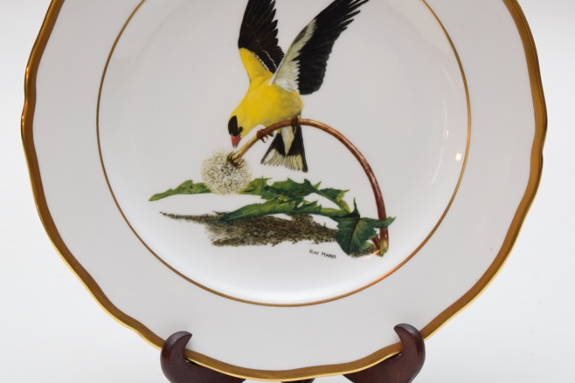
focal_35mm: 114
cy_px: 120
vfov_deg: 12.0
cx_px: 251
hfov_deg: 17.9
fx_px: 1821
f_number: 5.6
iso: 800
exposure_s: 1/60
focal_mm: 50
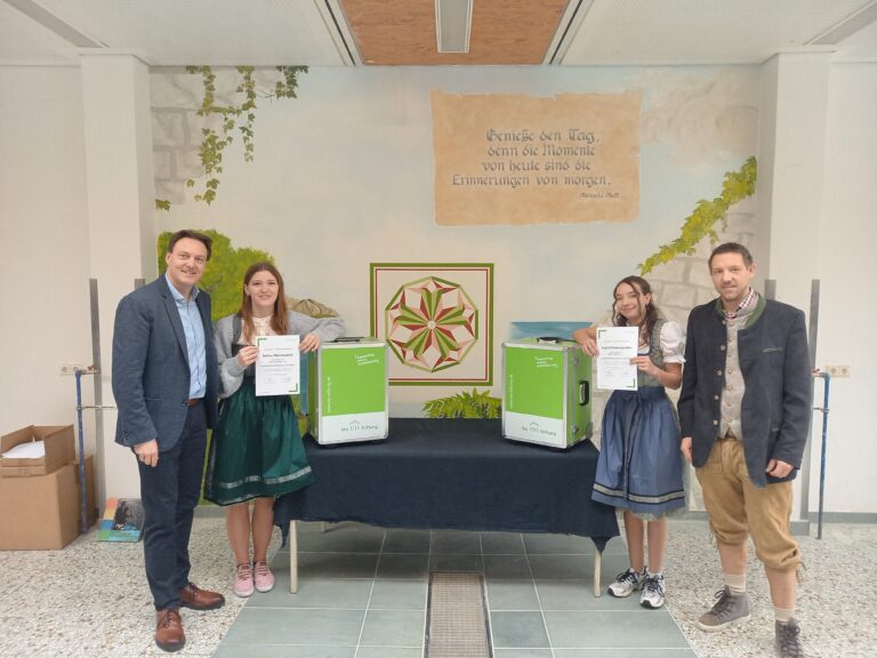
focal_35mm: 25
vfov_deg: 54.9
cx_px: 438
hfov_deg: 69.4
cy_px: 329
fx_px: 633
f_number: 1.8
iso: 200
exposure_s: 1/50
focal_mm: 4.65
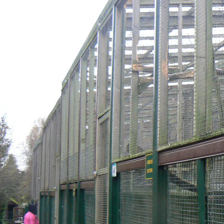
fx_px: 542
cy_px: 143
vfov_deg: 23.3
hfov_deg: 22.5
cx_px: 222
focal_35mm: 74
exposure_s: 1/30
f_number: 2.8
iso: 100
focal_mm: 6
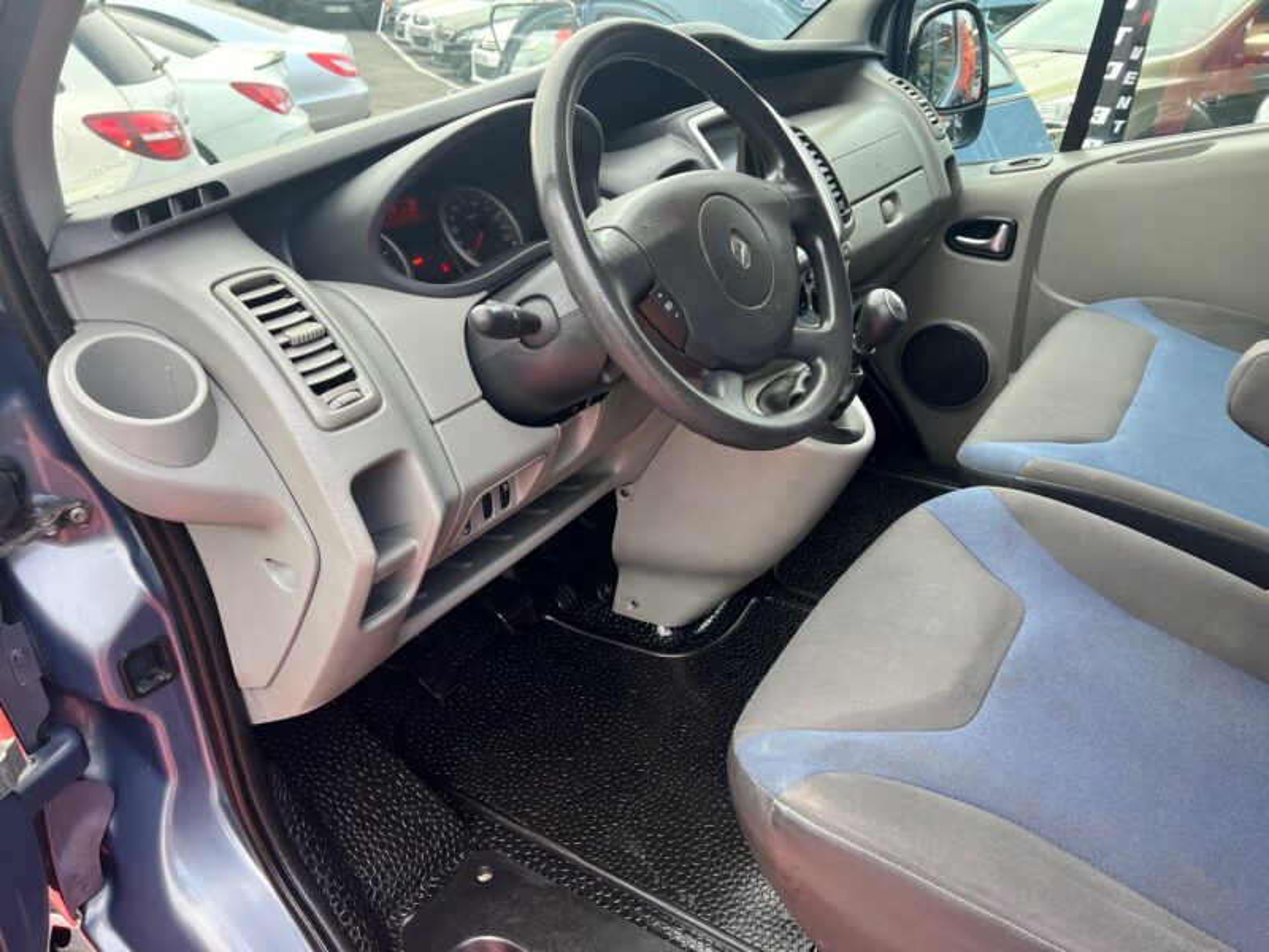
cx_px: 634
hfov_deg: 67.3
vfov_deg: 53.1
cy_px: 476
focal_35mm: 26
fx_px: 953
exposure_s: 1/121
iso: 64
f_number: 1.5
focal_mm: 5.7
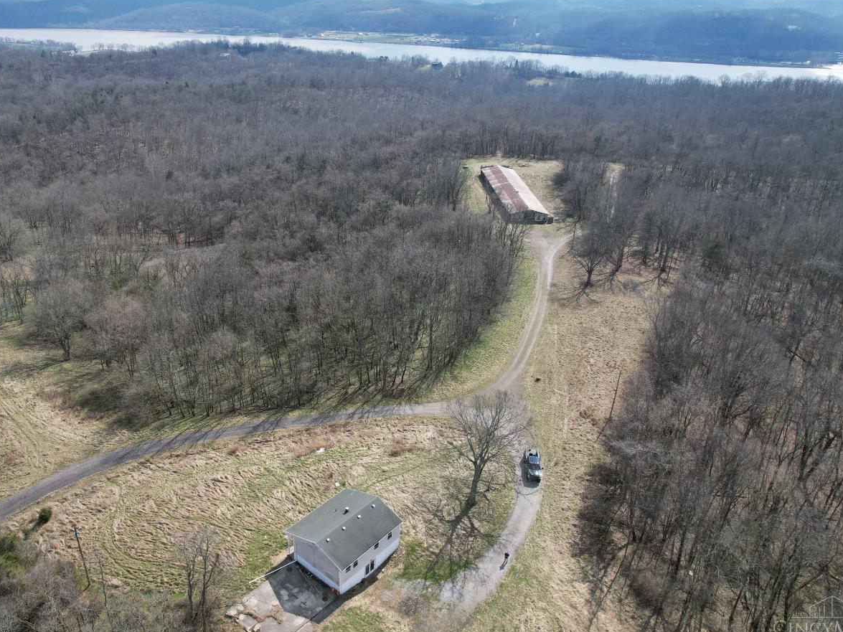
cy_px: 294
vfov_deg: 51.3
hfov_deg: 64.8
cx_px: 345
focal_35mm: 27
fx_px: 657
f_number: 2.8
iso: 200
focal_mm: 8.38
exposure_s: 1/2000
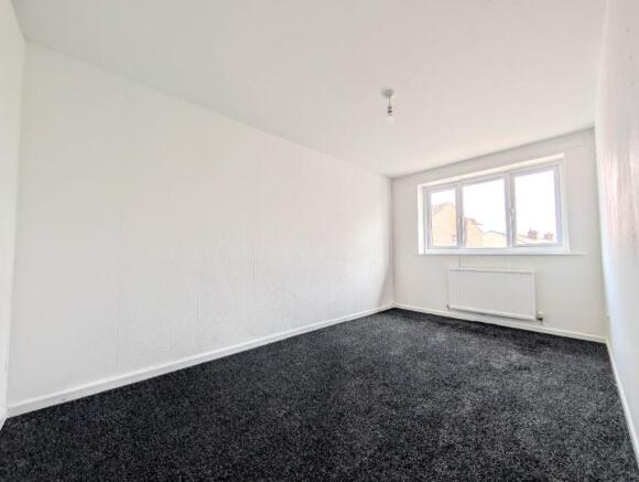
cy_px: 241
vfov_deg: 94.7
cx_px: 320
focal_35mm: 12
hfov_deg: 110.4
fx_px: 222
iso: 59
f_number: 1.7
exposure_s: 1/395
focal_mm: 2.02
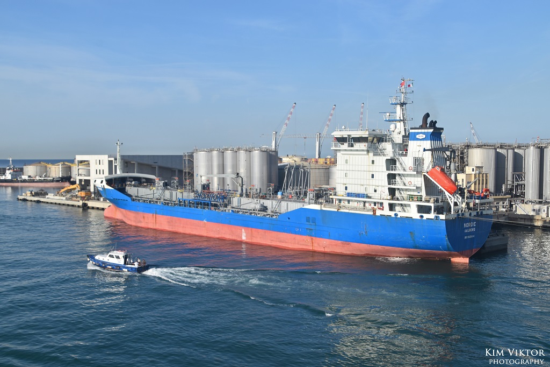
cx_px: 275
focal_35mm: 40
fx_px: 619
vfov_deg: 33.0
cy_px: 184
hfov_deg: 47.9
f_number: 10
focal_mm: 27
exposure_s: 1/400
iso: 200
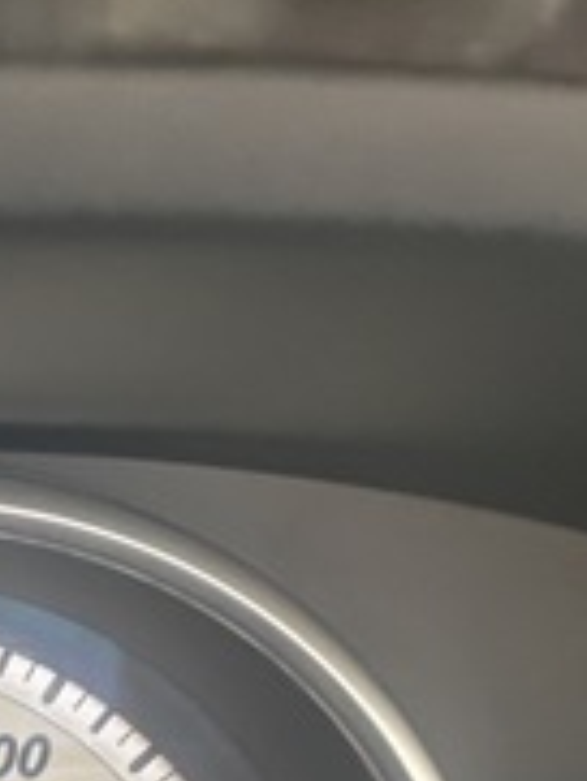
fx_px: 1942
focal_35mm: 86
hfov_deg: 15.6
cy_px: 1057
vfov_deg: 20.5
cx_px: -328
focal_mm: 4.2
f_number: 1.6
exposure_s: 1/60
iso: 320
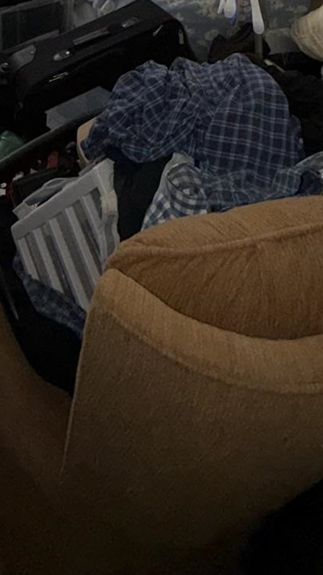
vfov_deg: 35.3
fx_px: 640
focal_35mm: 42
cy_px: -151
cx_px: 52
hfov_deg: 27.6
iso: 50
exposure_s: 1/121
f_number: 2.2
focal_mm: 2.22
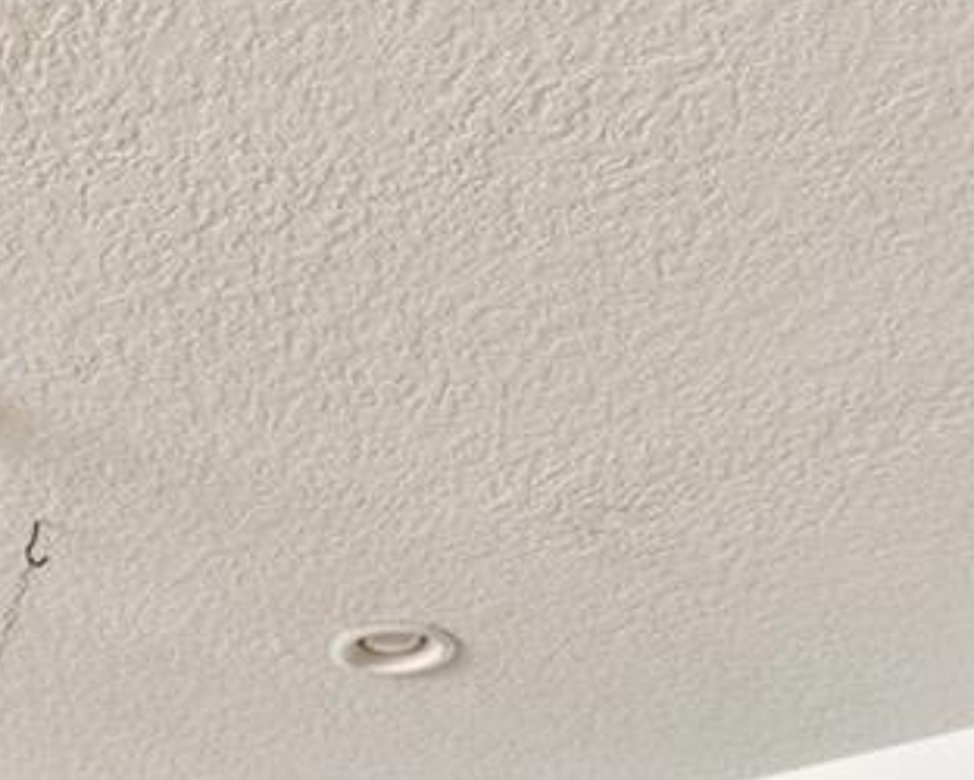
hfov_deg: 24.3
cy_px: 1523
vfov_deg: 16.0
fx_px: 2221
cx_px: 175
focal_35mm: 77
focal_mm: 16
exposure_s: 1/6
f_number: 8
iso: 400
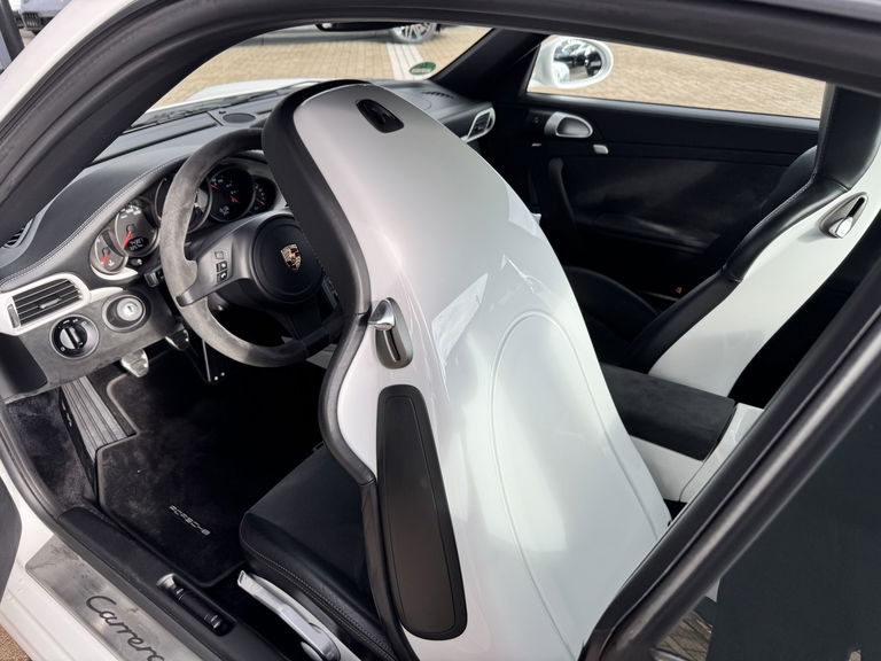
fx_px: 611
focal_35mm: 24
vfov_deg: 56.8
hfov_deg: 71.6
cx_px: 440
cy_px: 330
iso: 80
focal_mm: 6.76
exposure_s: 1/739
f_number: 1.78
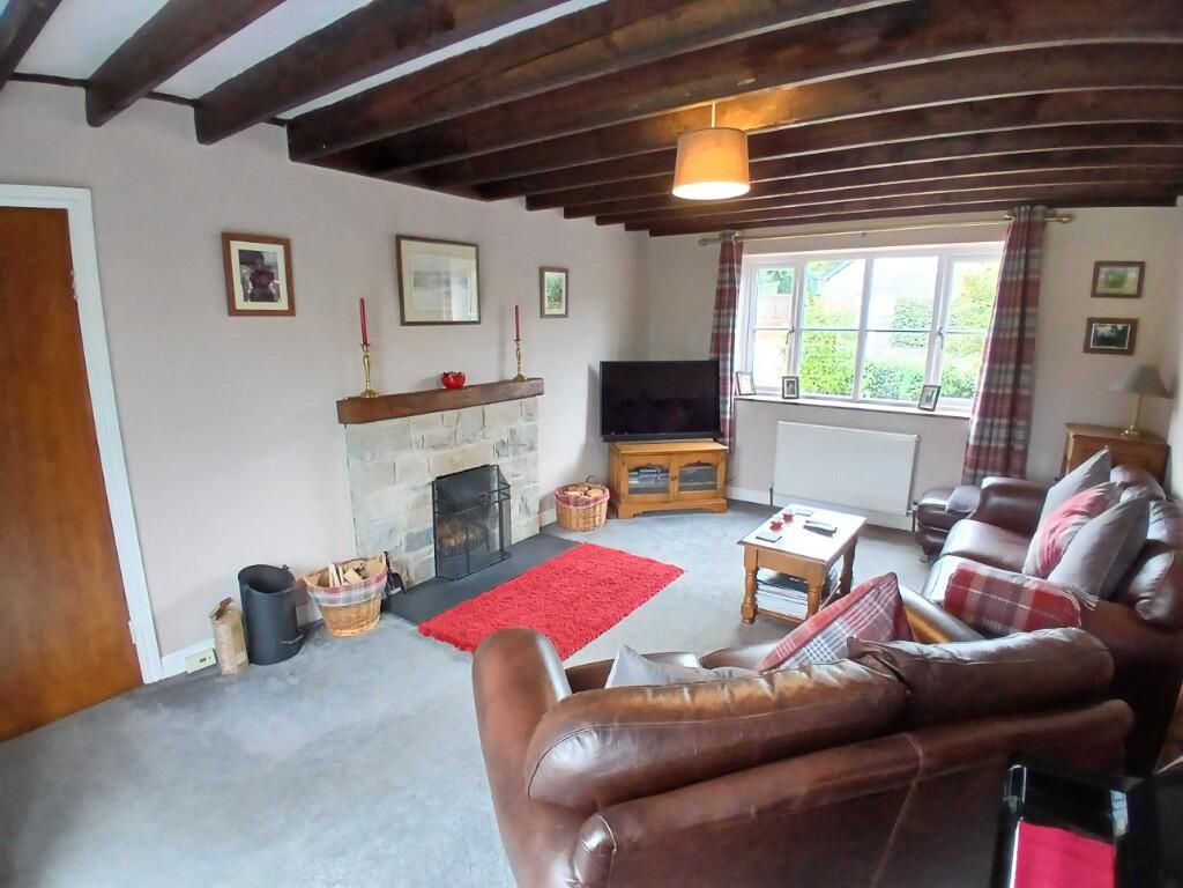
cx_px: 592
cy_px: 444
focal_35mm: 17
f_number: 2.2
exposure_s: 1/33.3
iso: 250
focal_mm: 1.4
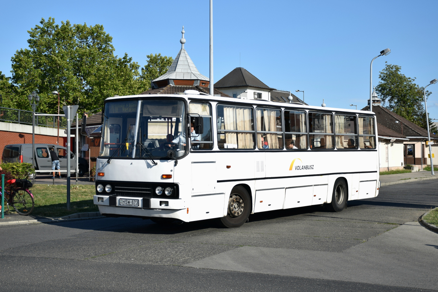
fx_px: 694
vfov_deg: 23.8
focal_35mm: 57
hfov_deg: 35.0
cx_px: 219
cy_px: 146
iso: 100
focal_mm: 38
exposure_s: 1/833
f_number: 4.2
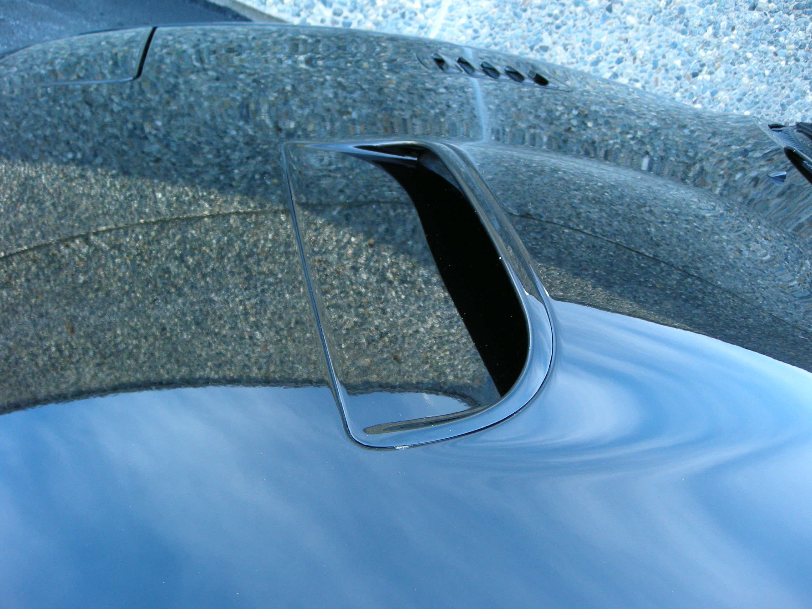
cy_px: 304
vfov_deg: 40.7
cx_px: 406
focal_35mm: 35
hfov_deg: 52.6
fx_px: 821
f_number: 2.8
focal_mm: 5.7
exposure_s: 1/61.1
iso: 155
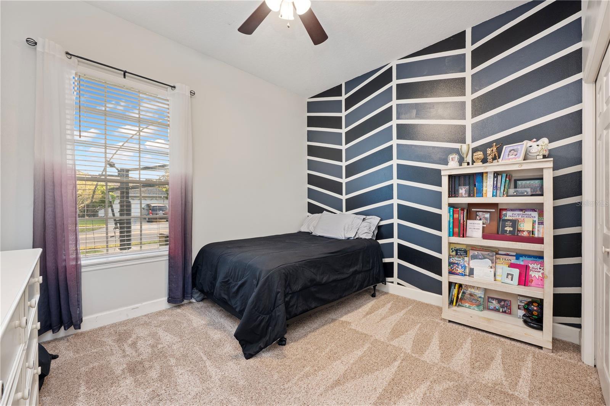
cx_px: 305
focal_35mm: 14
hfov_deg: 104.3
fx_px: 237
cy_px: 203
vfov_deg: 81.2
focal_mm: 14
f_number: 11
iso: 200
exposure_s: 2
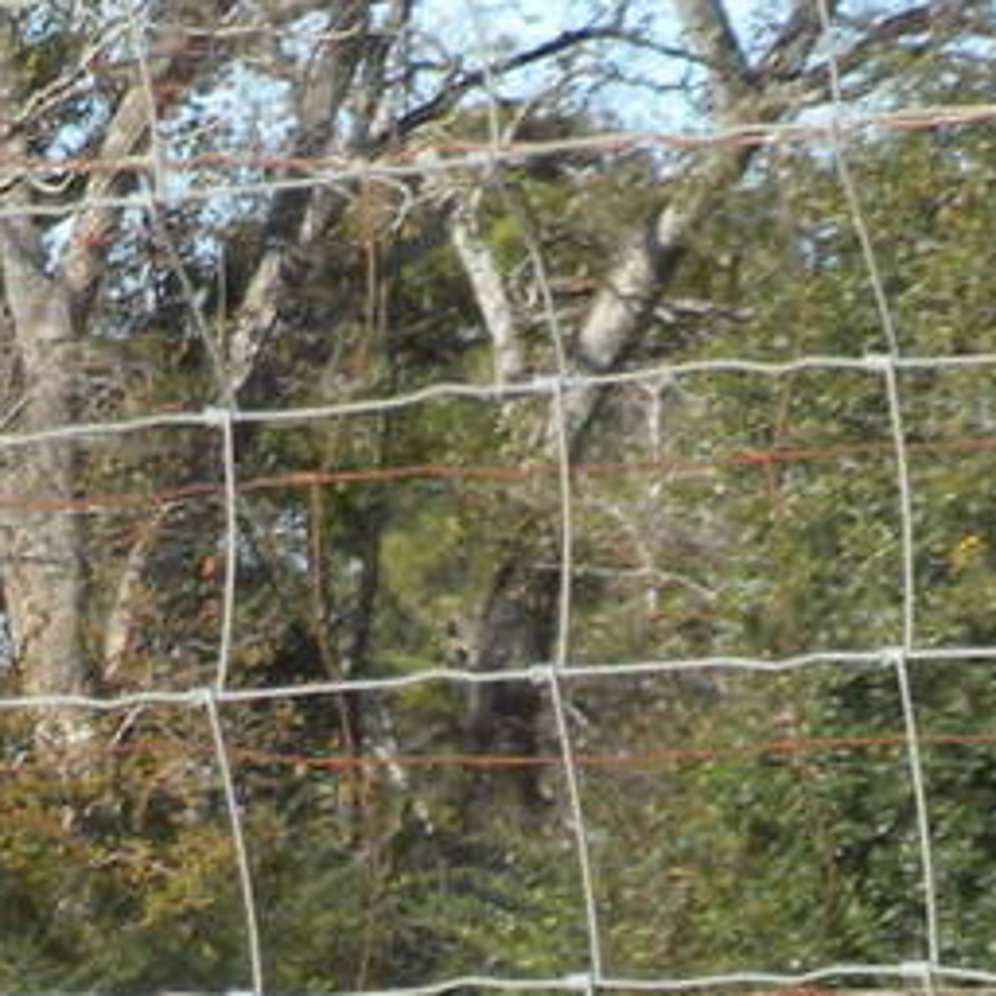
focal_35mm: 658
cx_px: -1840
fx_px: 21420
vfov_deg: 2.7
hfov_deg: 2.6
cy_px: 2019
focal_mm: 21
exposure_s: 1/494
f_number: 5.1
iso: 111
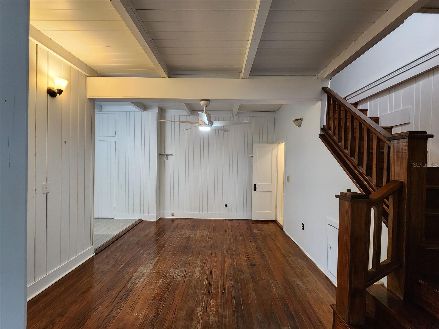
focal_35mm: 13
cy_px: 164
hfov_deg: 106.2
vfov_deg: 89.9
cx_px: 220
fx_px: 165
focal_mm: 2.2
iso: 320
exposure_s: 1/60
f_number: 2.2
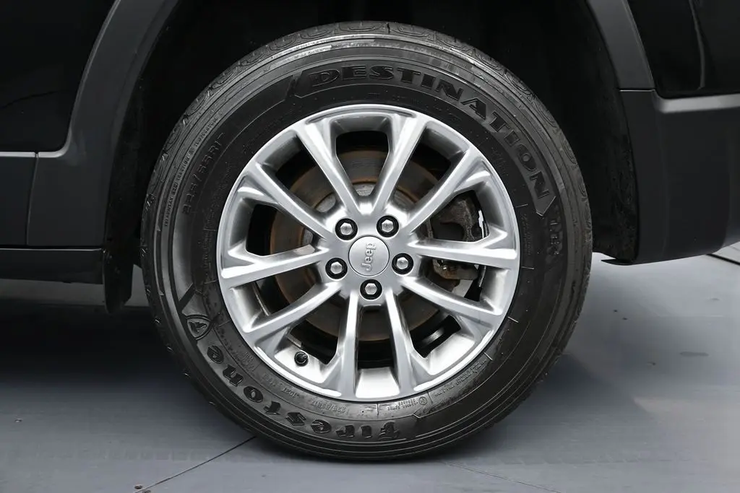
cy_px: 246
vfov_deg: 35.5
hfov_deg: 51.3
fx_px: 771
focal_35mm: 38
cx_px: 370
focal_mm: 25
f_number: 4.2
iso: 800
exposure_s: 1/125
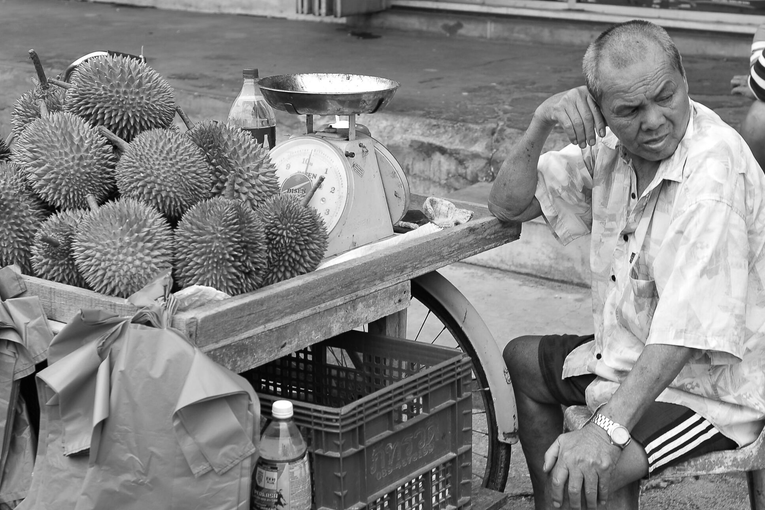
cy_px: 248
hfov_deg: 32.3
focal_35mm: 62
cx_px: 455
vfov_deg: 21.9
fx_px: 1317
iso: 400
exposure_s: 1/180
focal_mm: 50
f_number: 6.7
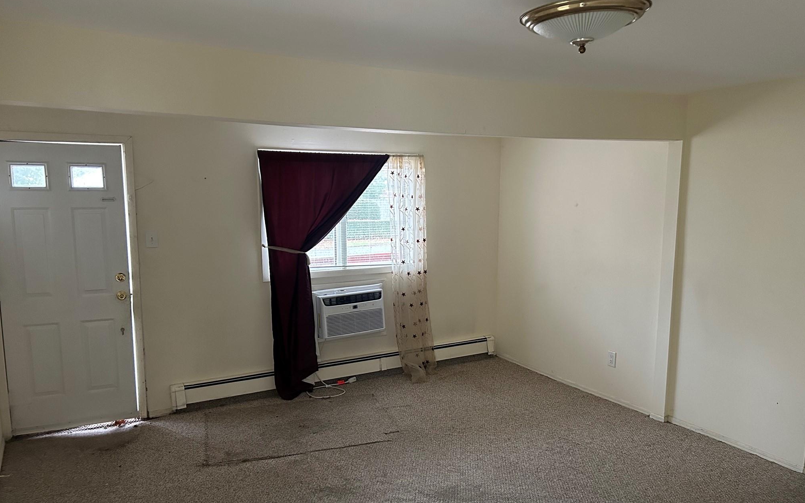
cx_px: 406
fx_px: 614
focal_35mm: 28
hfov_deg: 66.5
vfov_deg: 44.4
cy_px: 288
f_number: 1.5
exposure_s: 1/41
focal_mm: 5.7
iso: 500
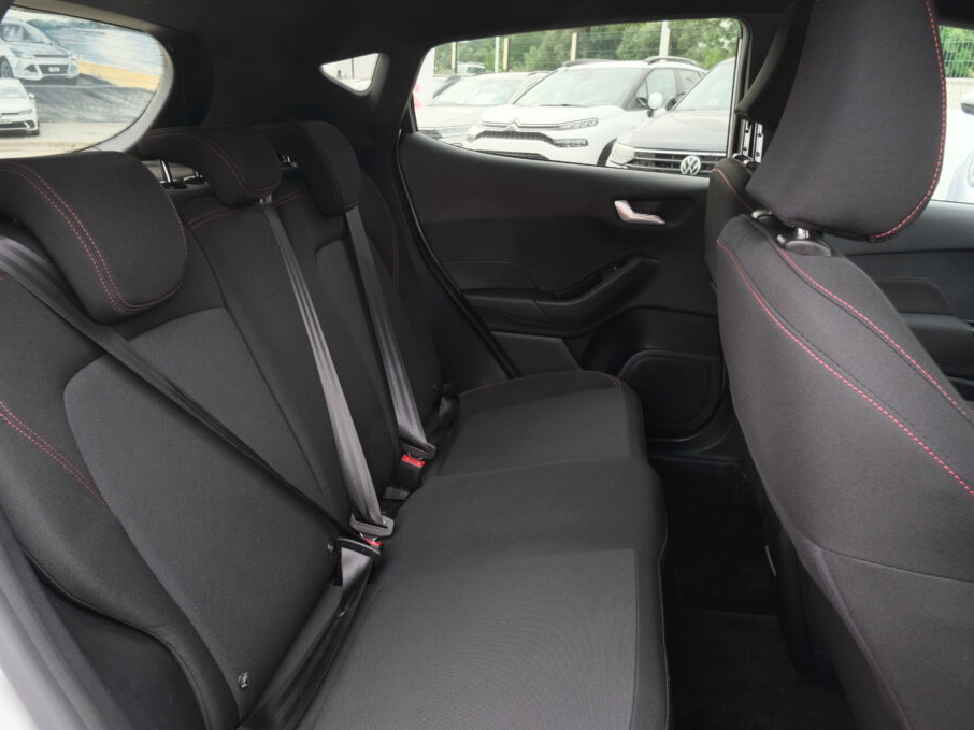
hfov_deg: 69.4
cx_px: 460
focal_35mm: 25
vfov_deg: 54.9
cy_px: 364
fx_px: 703
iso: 2000
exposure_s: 1/125
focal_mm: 15.2
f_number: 8
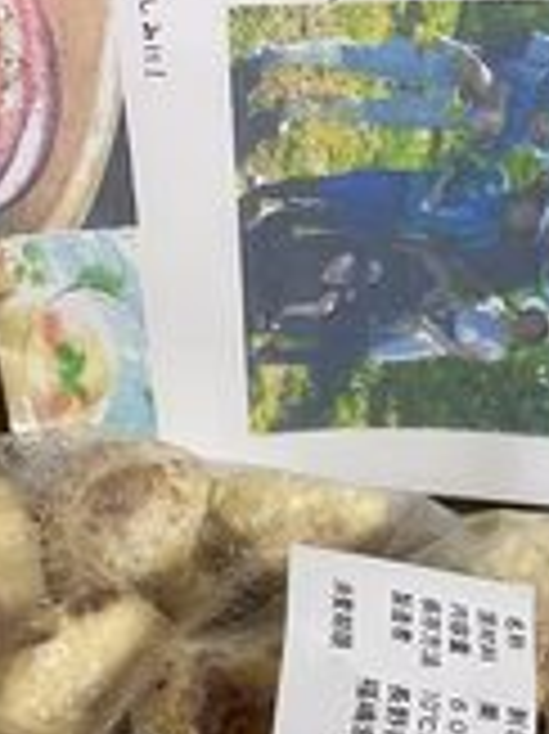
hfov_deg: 22.4
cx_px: 490
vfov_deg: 27.8
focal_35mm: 64
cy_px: 793
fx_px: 1355
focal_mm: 4.2
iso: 160
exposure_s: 1/50
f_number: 1.6
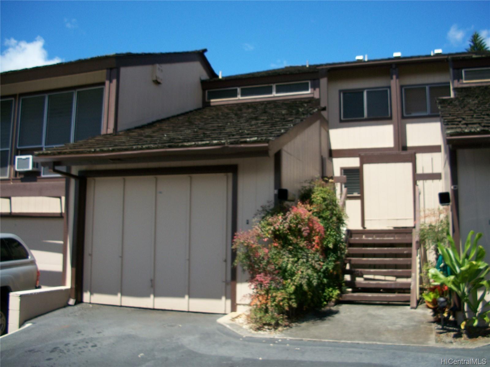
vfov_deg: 40.7
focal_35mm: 35
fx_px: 495
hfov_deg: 52.6
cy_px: 184
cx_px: 245
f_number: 3.1
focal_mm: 6.3
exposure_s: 1/800
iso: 80
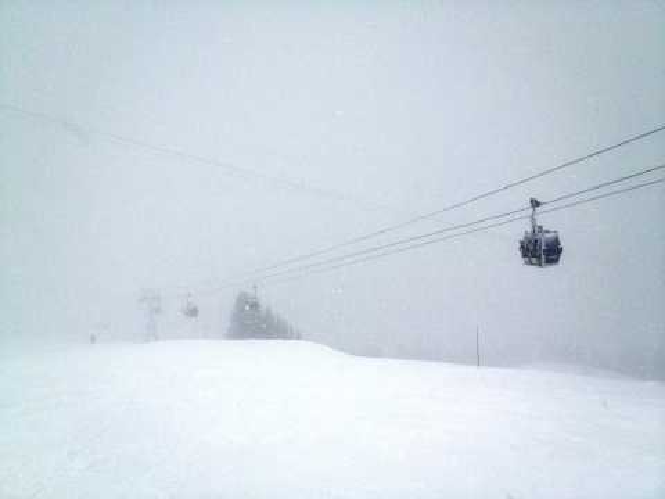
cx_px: 332
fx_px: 672
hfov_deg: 52.6
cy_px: 250
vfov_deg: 40.7
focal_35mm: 35
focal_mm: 4.28
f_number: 2.4
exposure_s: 1/2208
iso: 64
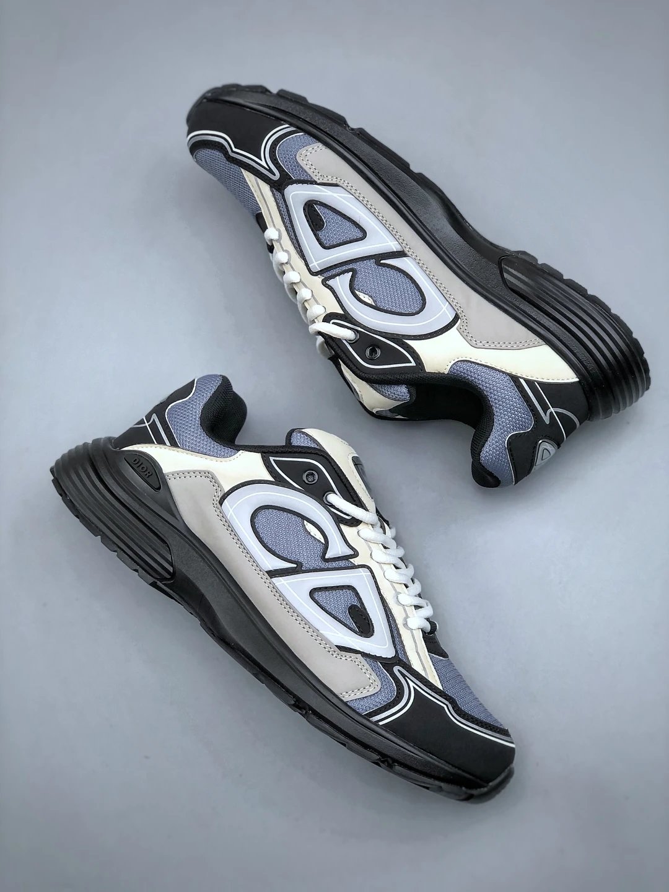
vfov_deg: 33.8
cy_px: 446
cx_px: 334
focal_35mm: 57
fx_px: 1469
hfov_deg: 25.7
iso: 25
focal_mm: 6.6
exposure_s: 1/50
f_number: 2.8
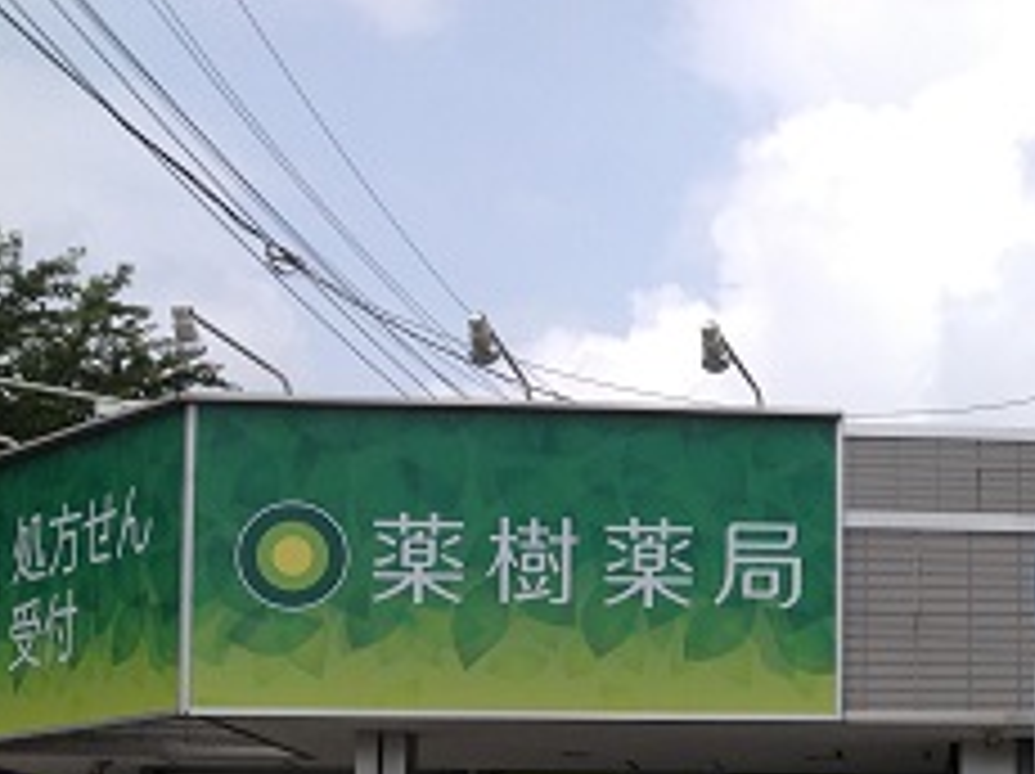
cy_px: 796
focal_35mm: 79
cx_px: 1127
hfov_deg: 23.3
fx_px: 2360
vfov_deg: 18.1
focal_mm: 4.28
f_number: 2.4
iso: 64
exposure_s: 1/2326
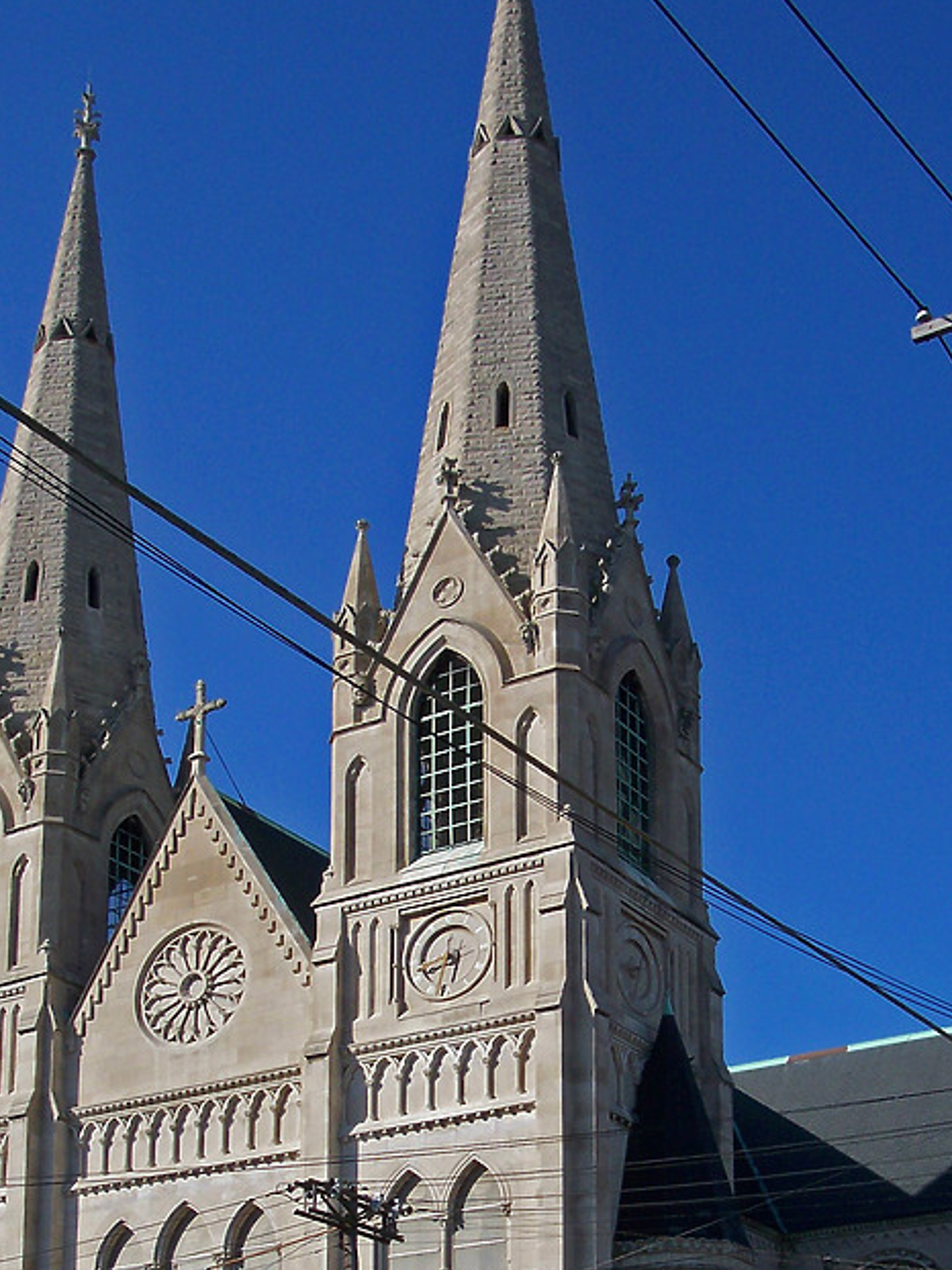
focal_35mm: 55
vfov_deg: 34.4
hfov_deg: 26.5
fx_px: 2018
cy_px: 911
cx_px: 484
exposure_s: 1/700
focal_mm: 8
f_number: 4.8
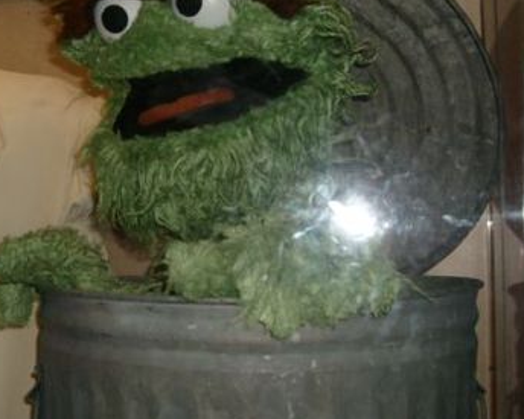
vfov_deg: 28.6
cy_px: 183
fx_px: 822
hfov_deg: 35.1
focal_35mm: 53
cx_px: 190
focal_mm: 5.8
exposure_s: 1/45
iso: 100
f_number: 2.8
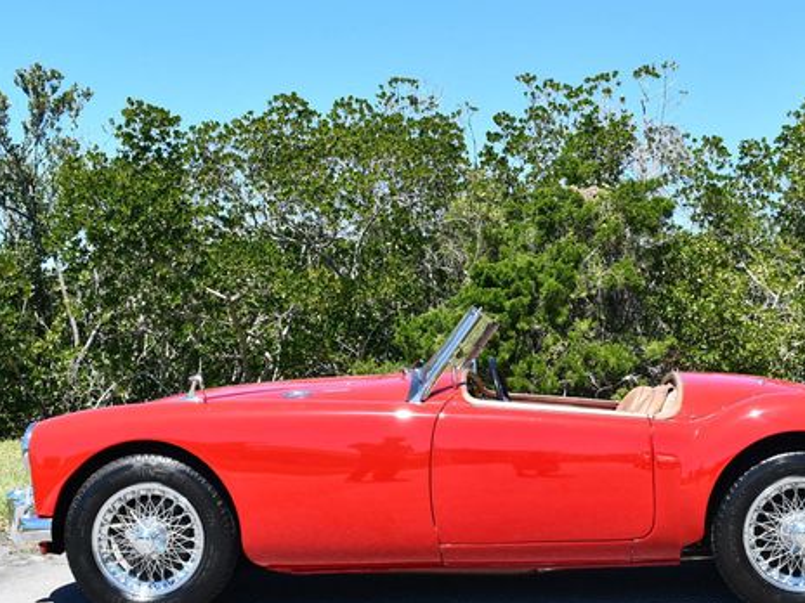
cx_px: 514
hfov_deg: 31.5
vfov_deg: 24.0
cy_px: 341
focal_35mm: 61
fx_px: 1419
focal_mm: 23
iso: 140
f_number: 8
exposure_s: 1/250
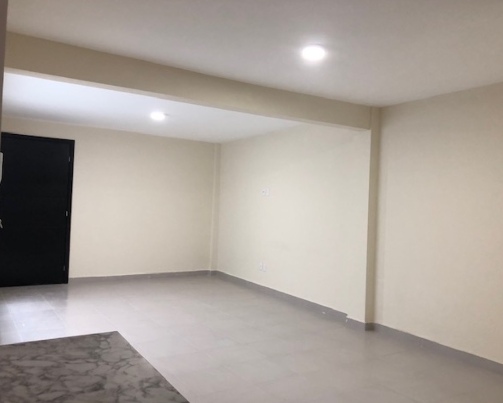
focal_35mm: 30
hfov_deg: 58.7
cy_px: 203
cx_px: 274
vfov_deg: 48.5
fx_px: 447
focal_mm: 3.99
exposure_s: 1/15
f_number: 1.8
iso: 40
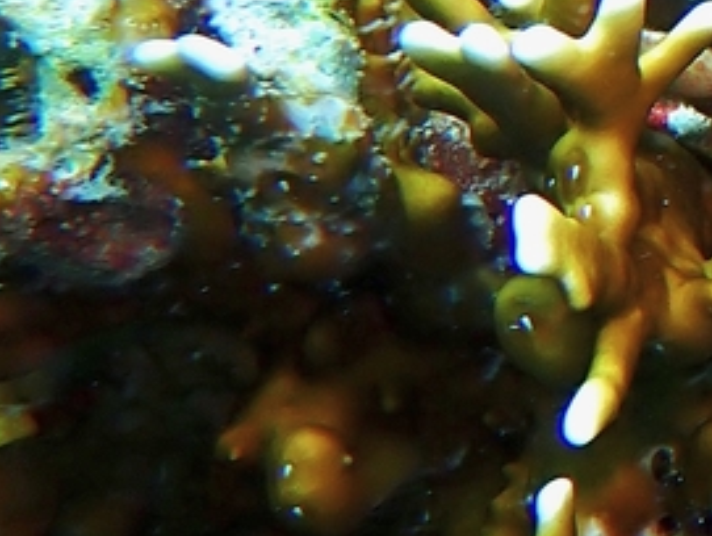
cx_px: 1419
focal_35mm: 105
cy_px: -127
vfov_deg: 13.7
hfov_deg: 15.2
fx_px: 2163
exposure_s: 1/320
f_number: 2.8
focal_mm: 4.5
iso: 100
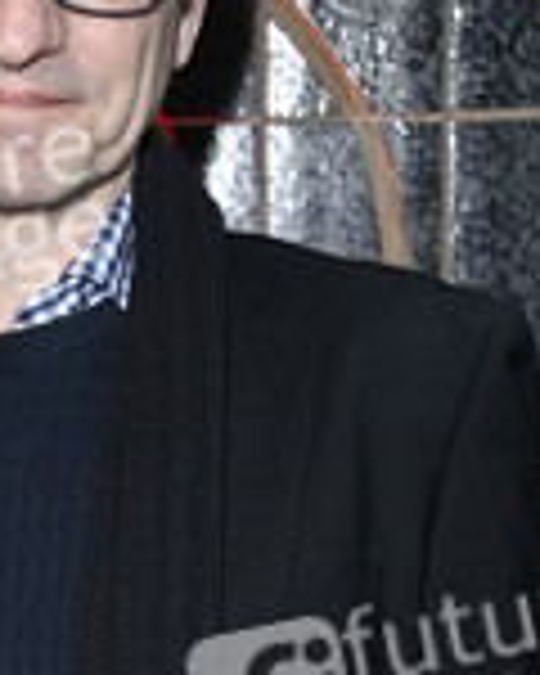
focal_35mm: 130
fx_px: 2597
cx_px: 9
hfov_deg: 11.8
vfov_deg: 14.8
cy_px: 459
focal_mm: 52
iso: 400
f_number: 5.6
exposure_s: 1/250
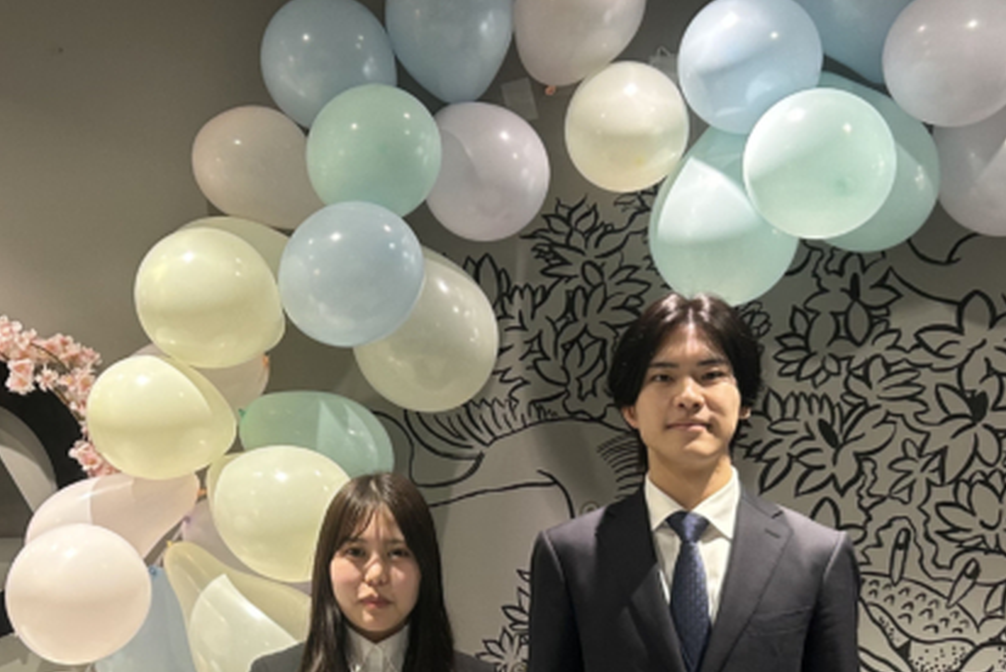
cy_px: 560
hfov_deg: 29.7
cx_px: 283
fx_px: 1874
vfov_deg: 20.1
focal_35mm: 67
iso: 100
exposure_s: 1/50
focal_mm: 5.7
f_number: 1.5
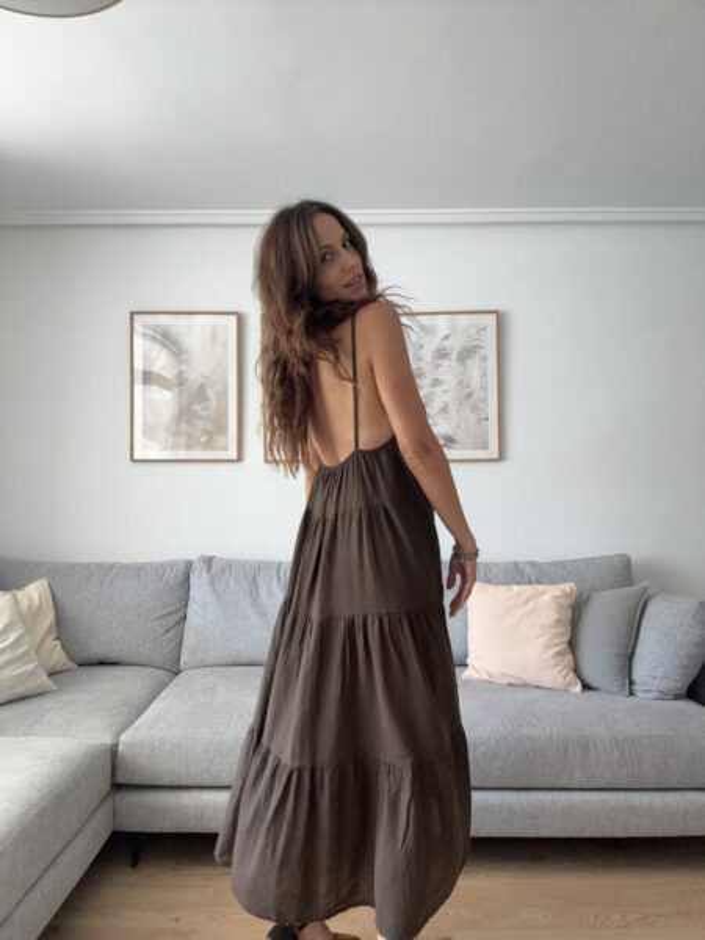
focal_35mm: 23
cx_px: 352
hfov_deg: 58.9
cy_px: 470
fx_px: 625
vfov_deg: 73.9
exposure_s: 1/93
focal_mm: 2.69
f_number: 1.9
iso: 80
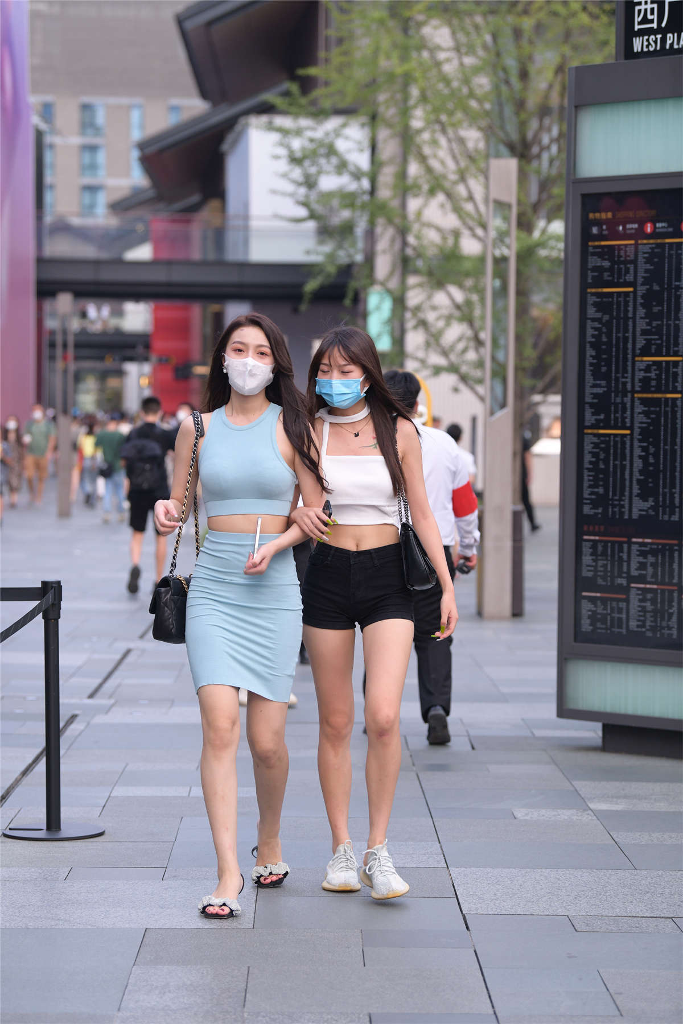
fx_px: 2903
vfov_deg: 20.0
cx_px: 342
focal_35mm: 102
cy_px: 512
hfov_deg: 13.4
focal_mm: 102
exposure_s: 1/500
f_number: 3.5
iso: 640
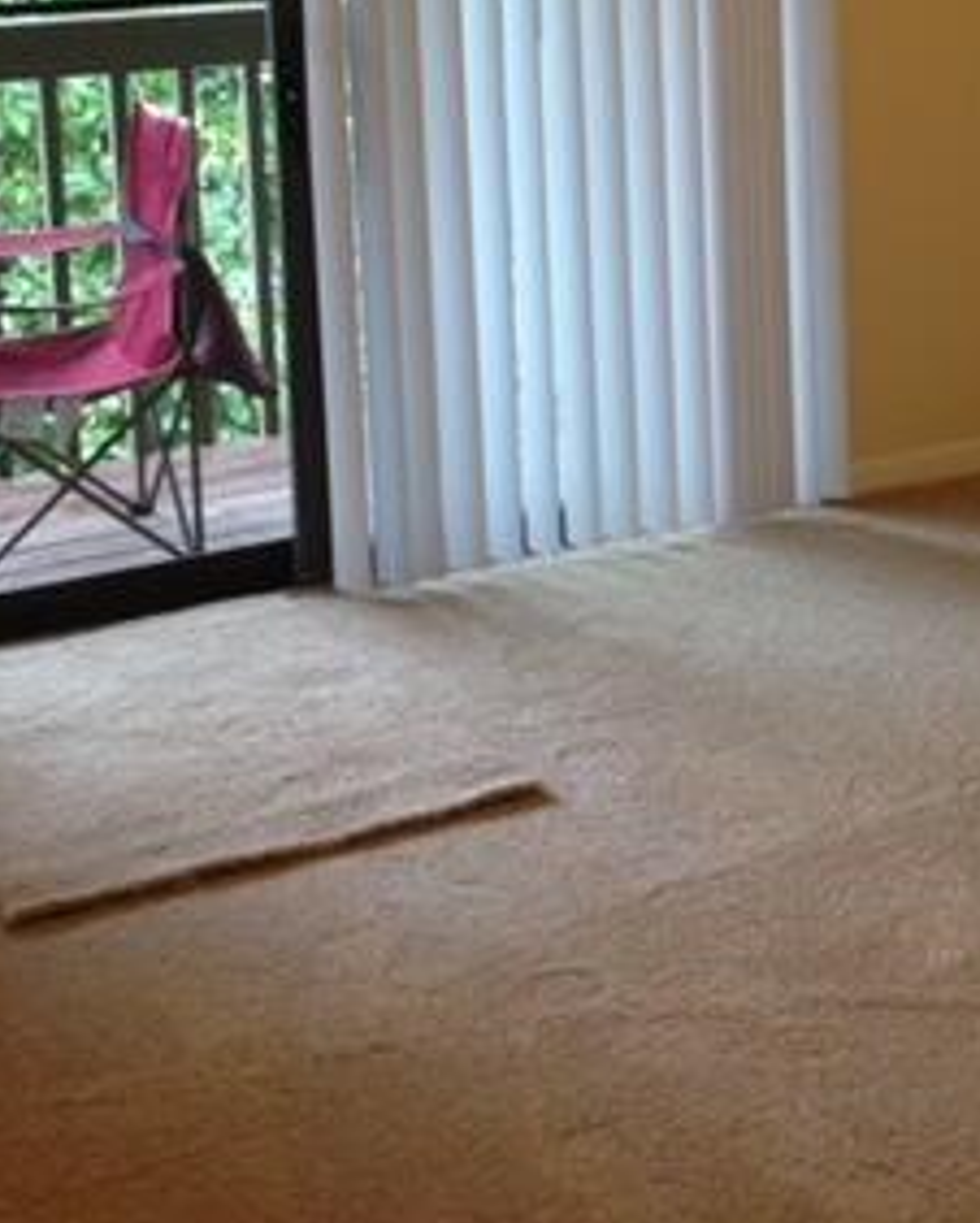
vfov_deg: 25.2
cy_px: 117
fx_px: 2644
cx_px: 889
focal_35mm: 73
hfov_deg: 20.6
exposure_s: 1/20
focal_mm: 4.12
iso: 100
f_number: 2.4
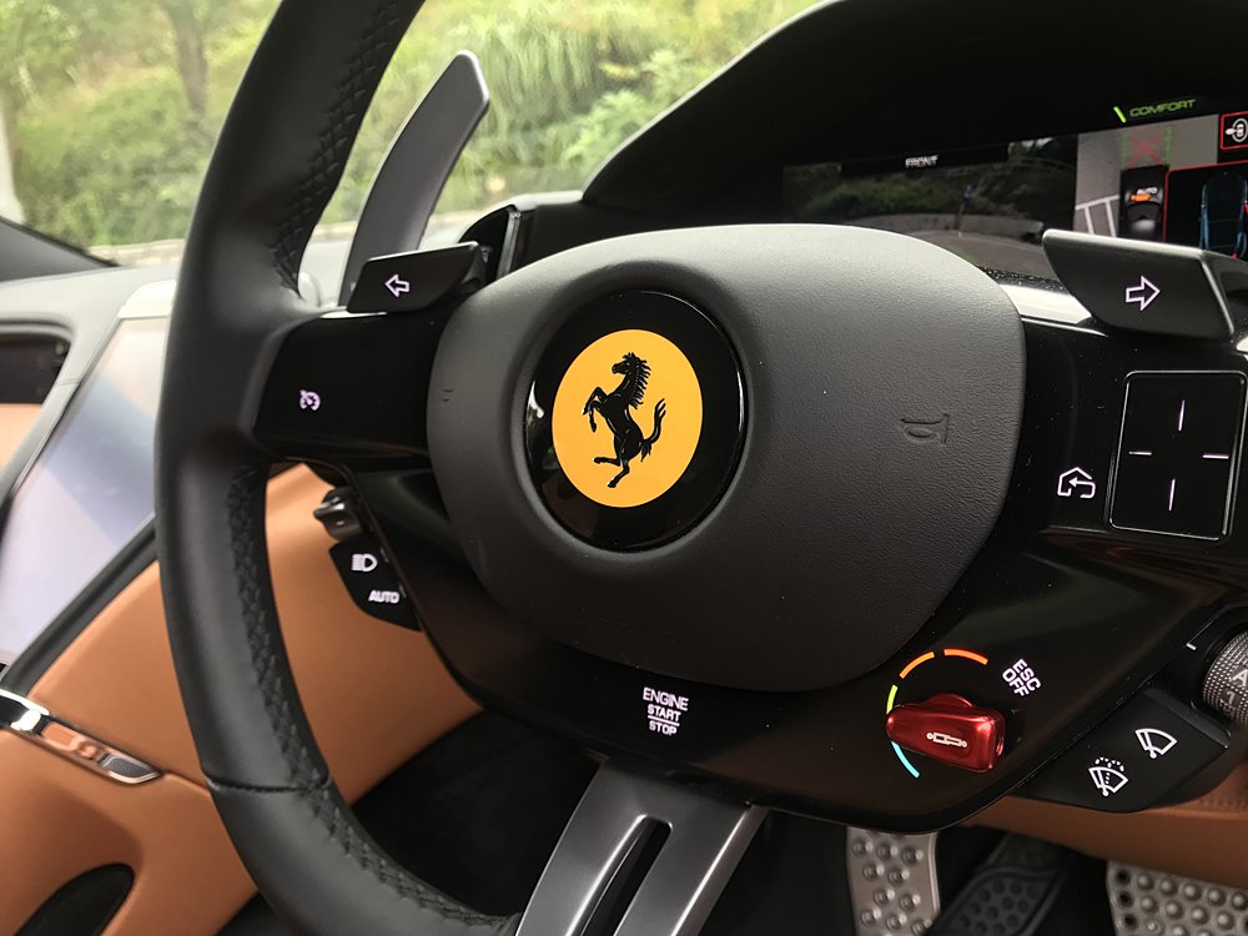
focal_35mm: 28
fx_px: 1009
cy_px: 468
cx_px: 624
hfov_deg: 63.4
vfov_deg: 49.7
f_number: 1.8
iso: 32
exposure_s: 1/144
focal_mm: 3.99
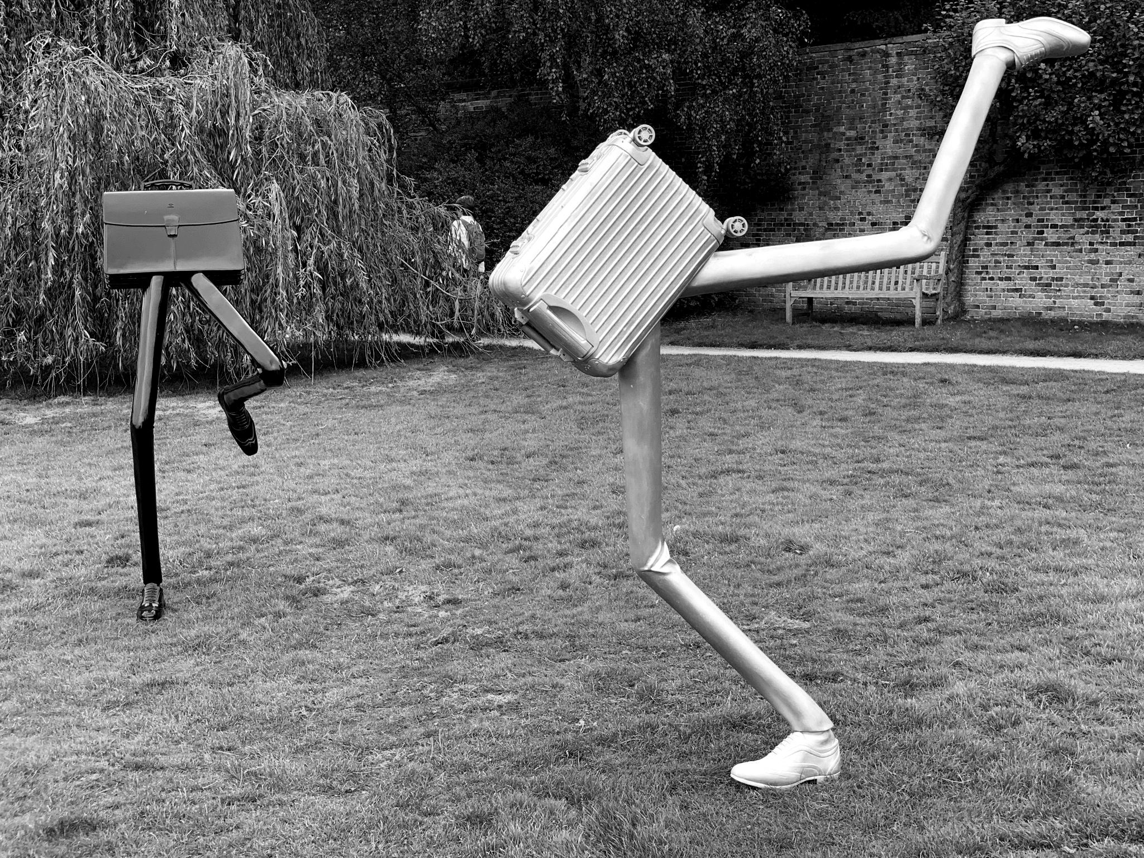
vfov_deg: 28.0
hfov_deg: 36.8
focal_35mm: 52
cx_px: 572
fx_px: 1719
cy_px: 429
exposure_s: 1/247
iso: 16
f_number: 2.4
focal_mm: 6
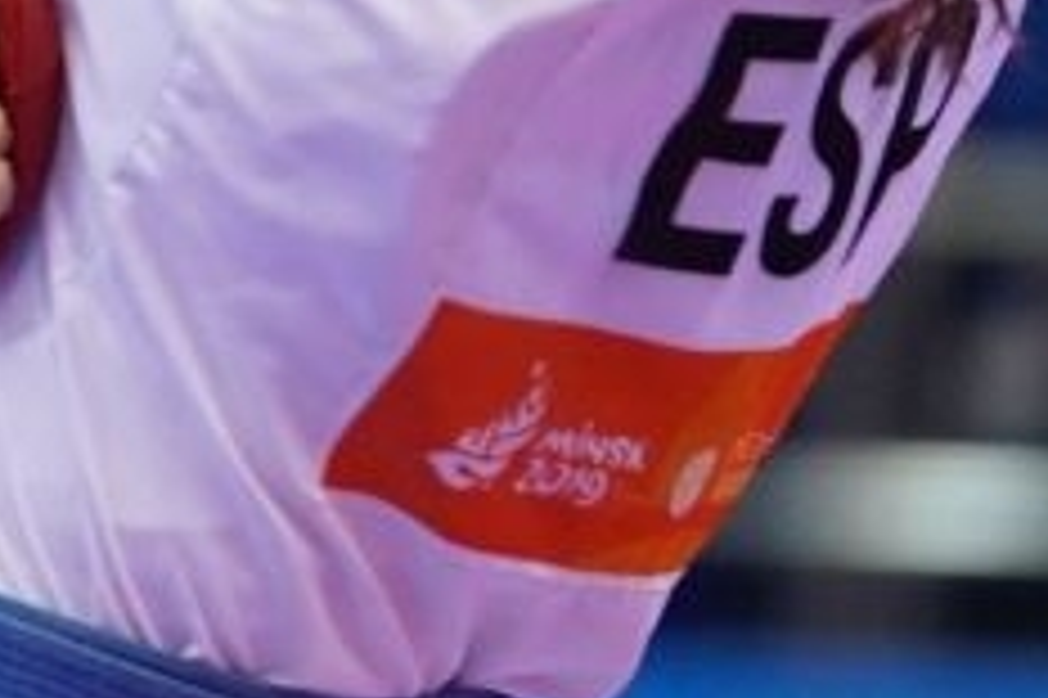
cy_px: -329
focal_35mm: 1548
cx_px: -2087
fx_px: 45031
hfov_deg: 1.3
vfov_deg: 0.9
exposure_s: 1/1000
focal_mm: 200
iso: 1600
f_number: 2.8
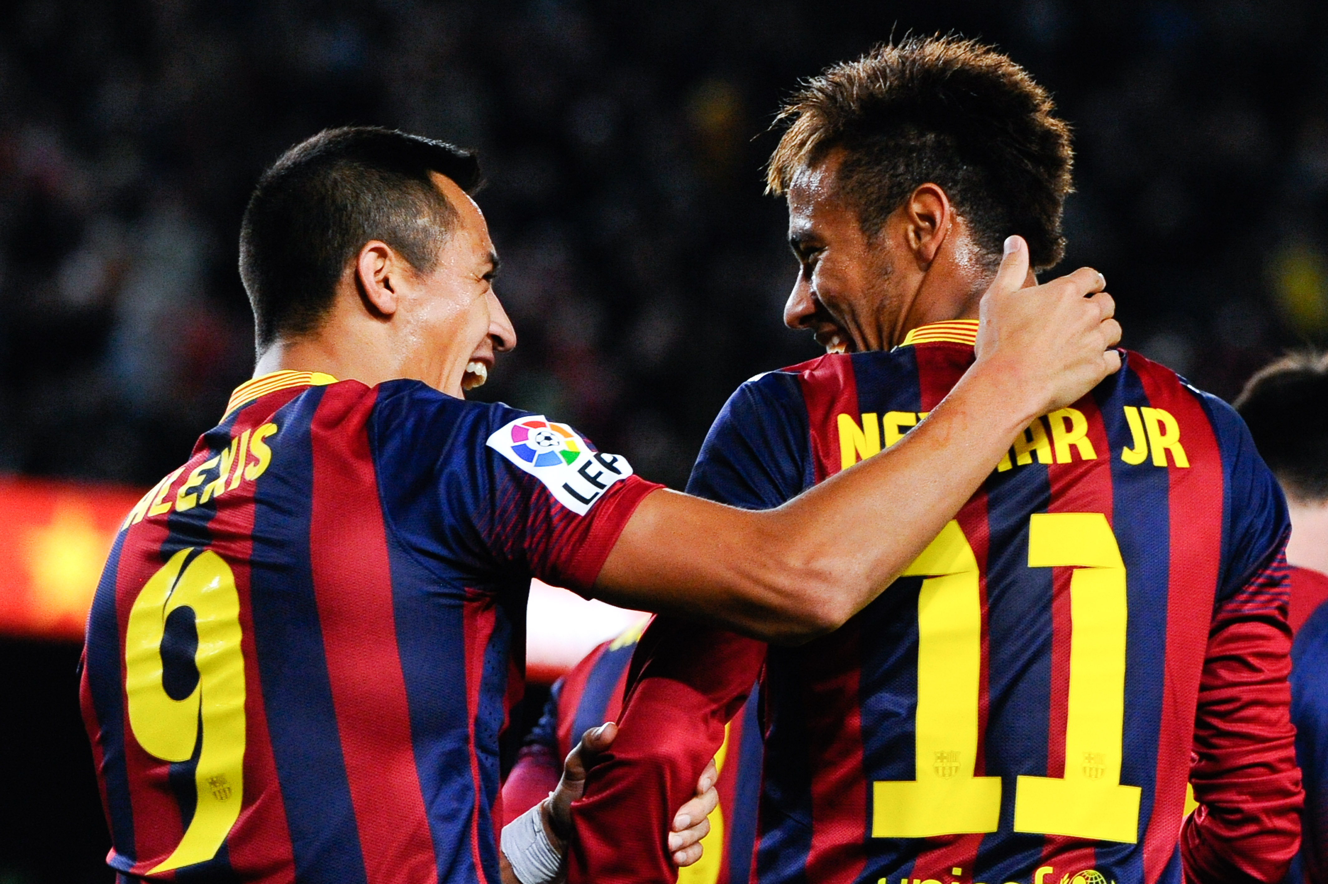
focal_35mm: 200
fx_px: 7373
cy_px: 442
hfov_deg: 10.3
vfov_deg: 6.9
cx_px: 664
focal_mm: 200
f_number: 4.5
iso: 2500
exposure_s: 1/1000
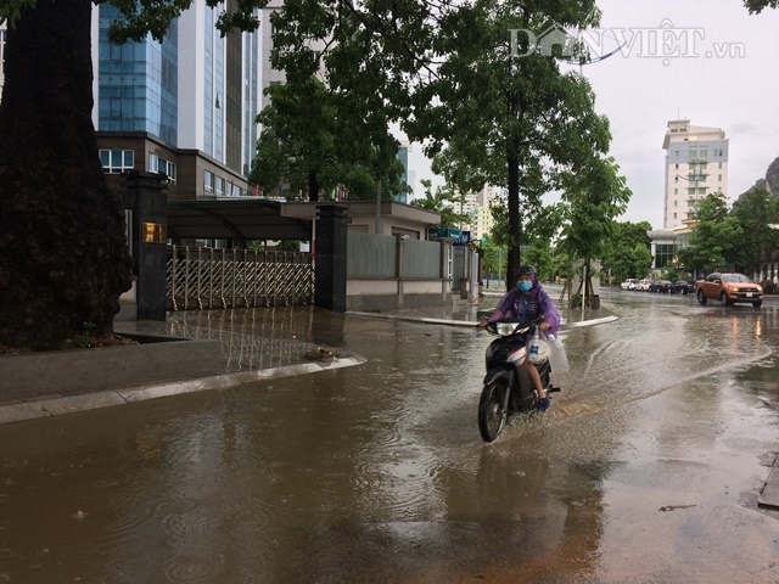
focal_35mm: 29
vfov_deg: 48.2
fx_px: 653
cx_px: 390
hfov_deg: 61.7
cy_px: 292
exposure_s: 1/100
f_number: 2.2
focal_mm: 4.15
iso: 64
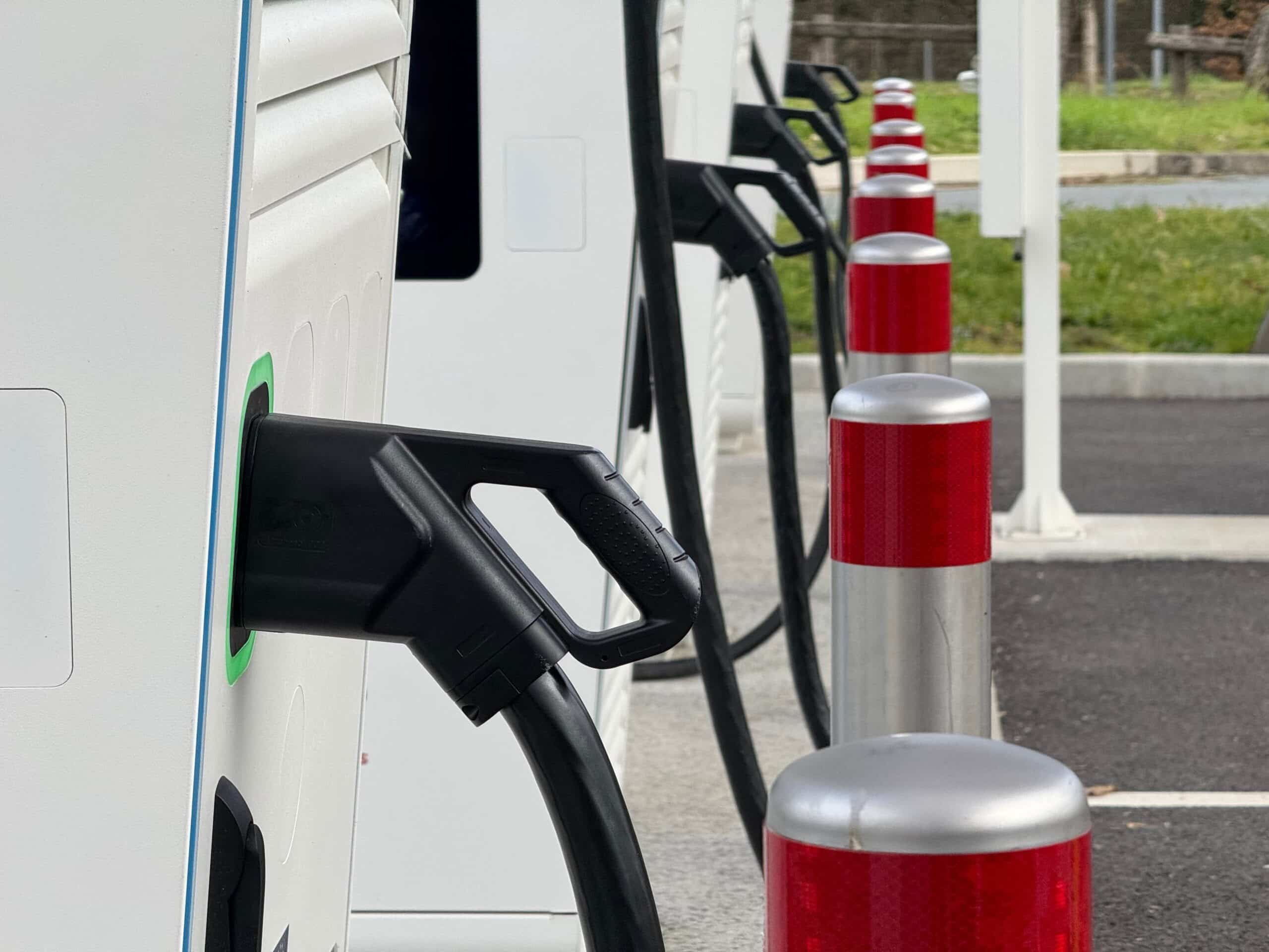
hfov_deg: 16.4
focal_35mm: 120
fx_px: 4399
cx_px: 634
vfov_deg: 12.3
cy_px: 476
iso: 64
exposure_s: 1/504
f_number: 2.8
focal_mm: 15.7
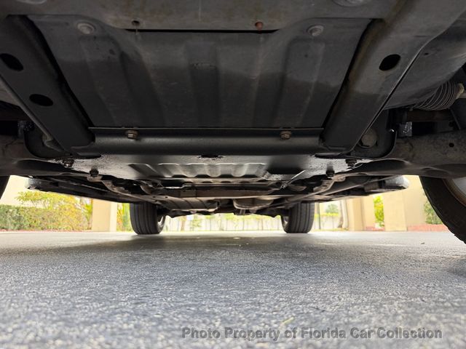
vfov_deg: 56.8
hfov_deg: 71.6
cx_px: 233
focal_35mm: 24
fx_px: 323
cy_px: 174
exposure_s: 1/135
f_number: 1.78
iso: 200
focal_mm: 6.76
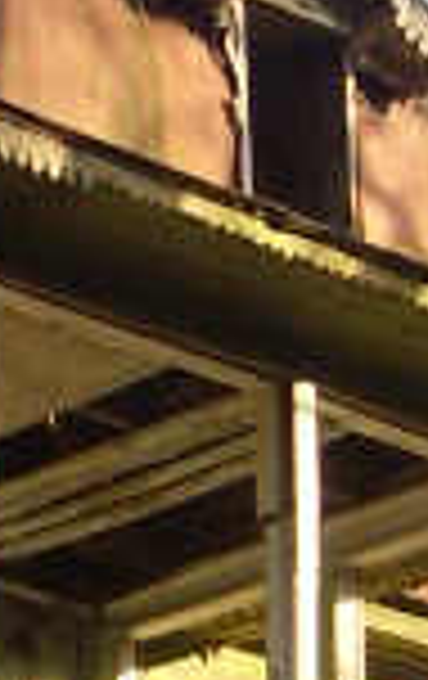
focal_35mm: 251
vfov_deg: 8.2
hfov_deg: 5.2
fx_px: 4662
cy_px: 1000
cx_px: -32
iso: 50
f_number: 2.8
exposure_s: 1/284
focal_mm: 5.8
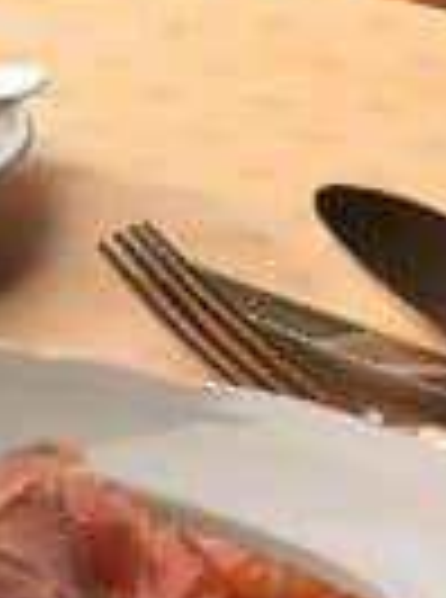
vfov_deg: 11.3
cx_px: -1239
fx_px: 2917
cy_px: -301
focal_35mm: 169
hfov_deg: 7.0
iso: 20
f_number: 1.8
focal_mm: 3.99
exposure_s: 1/265
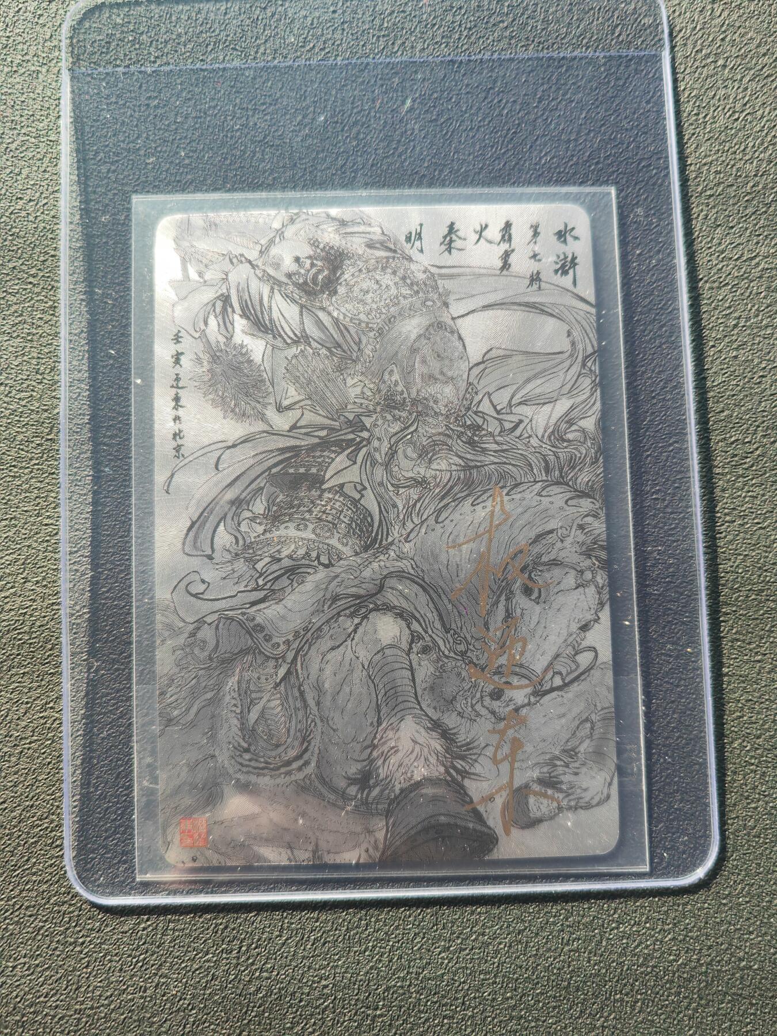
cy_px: 518
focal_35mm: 27
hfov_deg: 51.4
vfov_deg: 65.3
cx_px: 388
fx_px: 808
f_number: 1.8
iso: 320
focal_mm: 5.53
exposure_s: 1/100
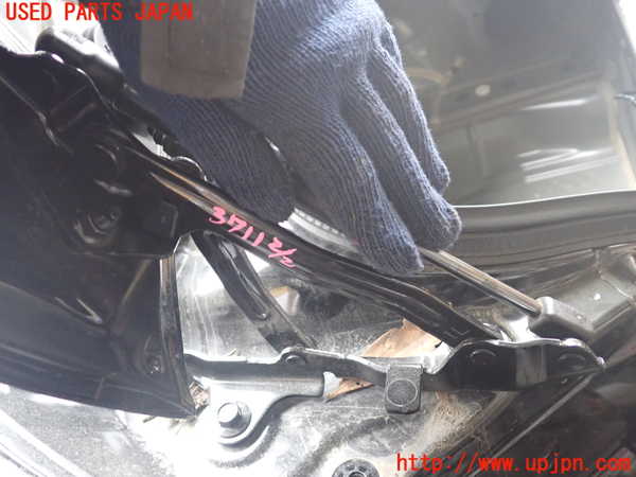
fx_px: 551
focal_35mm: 30
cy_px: 238
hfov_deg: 60.0
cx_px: 318
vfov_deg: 46.8
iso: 640
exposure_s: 1/30
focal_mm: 5.4
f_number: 2.3
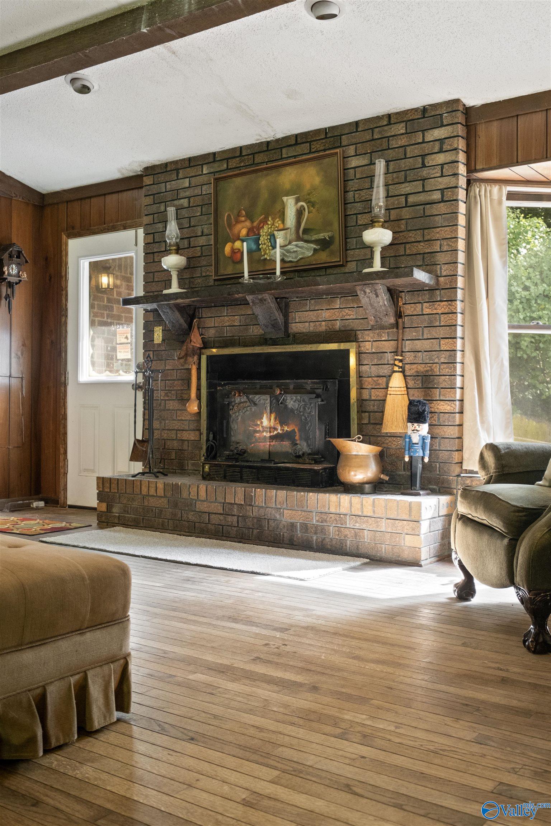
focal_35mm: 36
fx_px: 826
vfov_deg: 53.1
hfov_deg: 36.9
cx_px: 276
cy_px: 413
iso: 800
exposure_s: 1/30
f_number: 4
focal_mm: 24
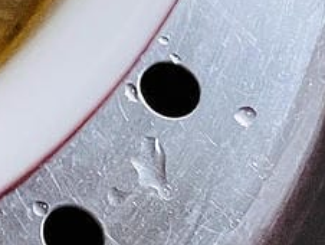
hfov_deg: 11.1
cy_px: -304
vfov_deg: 9.7
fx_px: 1297
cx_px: -535
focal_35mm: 138
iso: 800
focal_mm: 4.2
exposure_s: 1/30
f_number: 1.6
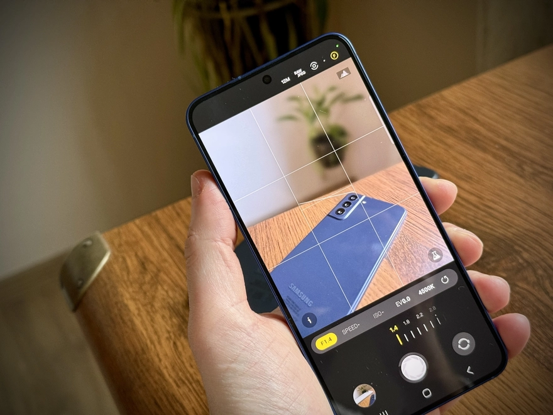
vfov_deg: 30.3
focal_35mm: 48
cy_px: 208
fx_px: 767
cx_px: 276
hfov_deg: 39.7
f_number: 1.78
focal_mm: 6.76
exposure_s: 1/40
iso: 250
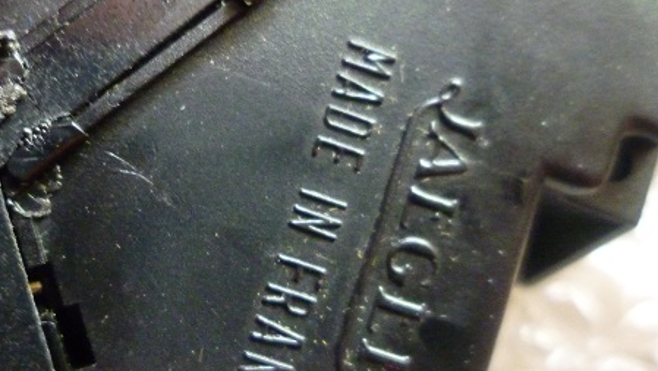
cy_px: 176
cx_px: 214
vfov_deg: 26.6
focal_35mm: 45
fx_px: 785
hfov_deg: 44.7
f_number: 3.3
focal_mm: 5.2
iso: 800
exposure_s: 1/8
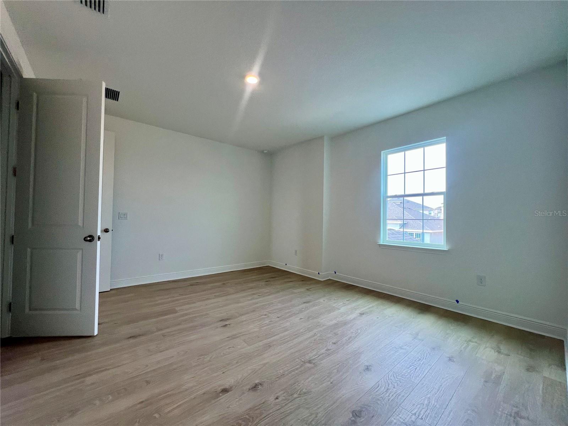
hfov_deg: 106.2
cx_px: 284
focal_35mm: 13
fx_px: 213
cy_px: 213
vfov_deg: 89.9
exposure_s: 1/120
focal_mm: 1.57
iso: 100
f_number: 1.8
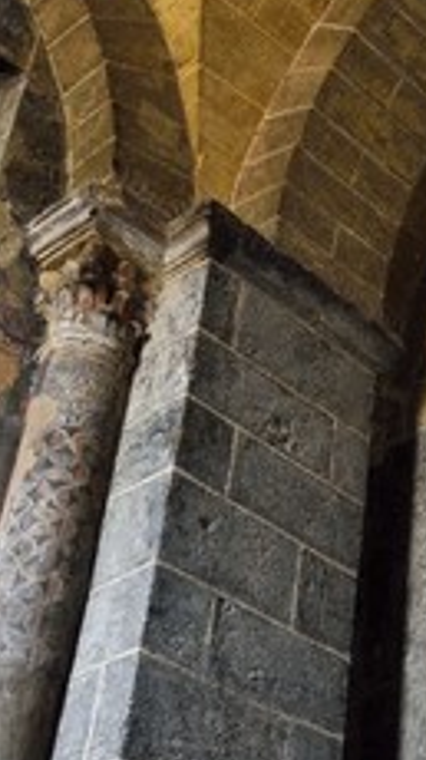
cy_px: 413
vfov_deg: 32.4
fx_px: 1308
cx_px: 528
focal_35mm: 65
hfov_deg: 17.5
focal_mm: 34
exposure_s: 1/50
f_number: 5.6
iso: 1600
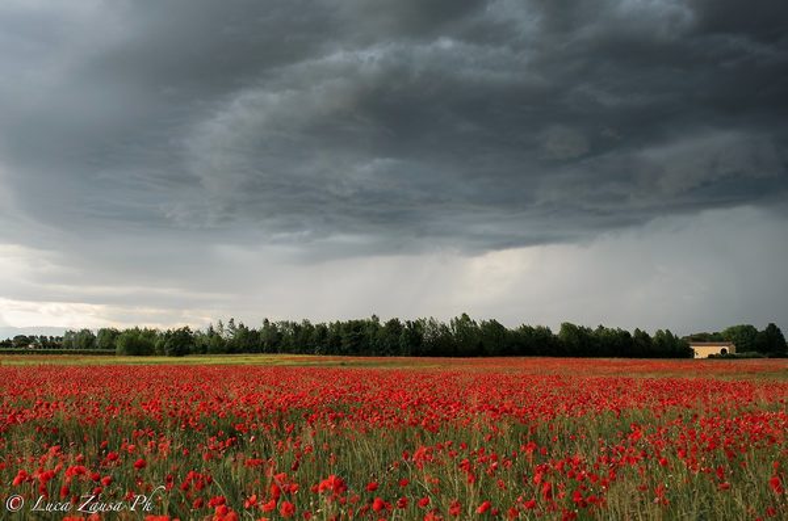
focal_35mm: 36
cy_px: 260
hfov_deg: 53.2
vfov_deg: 36.7
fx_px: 786
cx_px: 394
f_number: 6.3
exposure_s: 1/60
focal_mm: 24
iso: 100
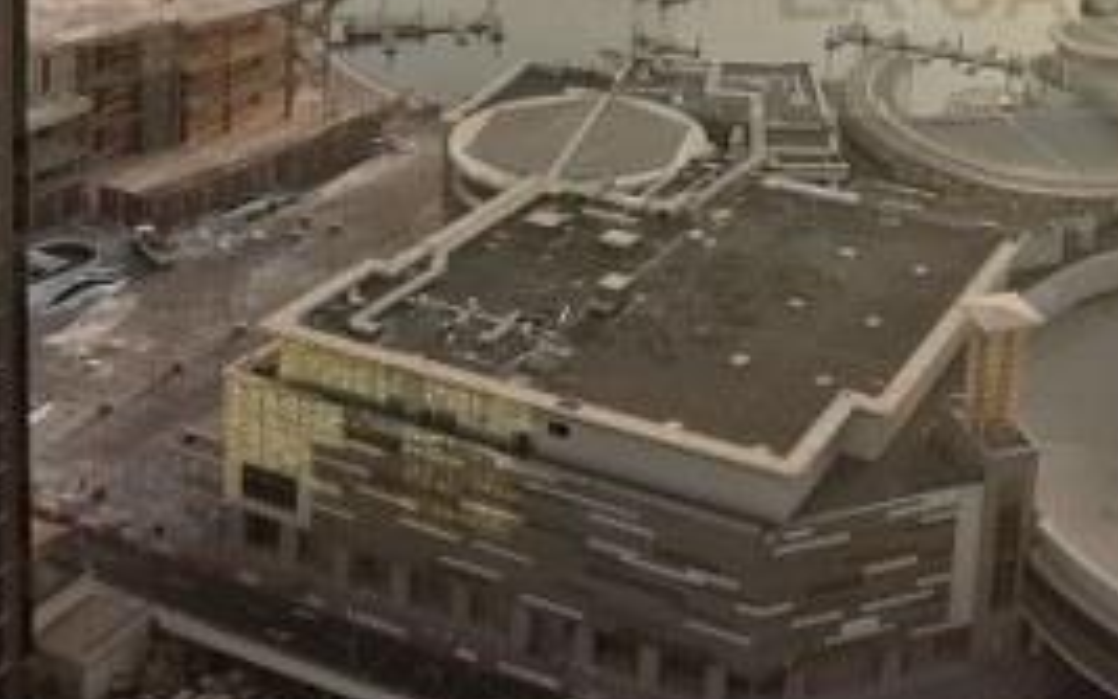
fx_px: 1646
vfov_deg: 21.3
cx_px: 1051
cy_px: -260
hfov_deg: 34.9
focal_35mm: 54
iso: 50
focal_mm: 2.26
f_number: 2.2
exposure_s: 1/1019
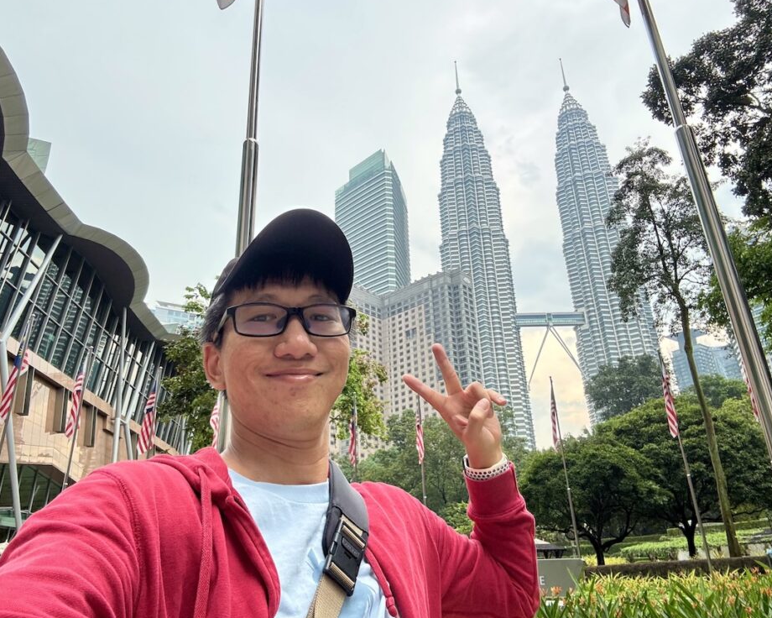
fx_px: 571
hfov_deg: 68.1
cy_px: 298
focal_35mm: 25
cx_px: 375
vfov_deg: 56.8
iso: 40
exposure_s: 1/156
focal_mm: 2.69
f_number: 1.9
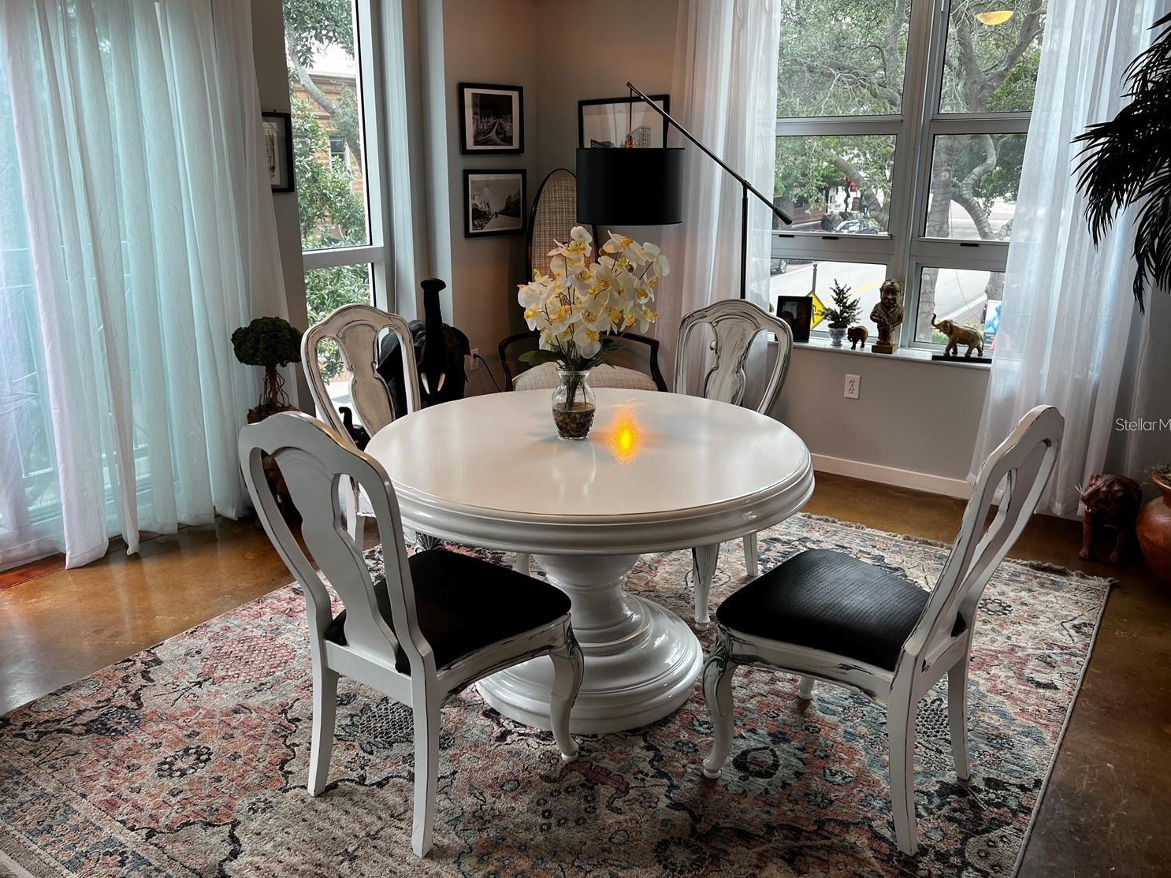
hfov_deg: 63.4
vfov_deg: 49.7
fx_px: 947
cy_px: 424
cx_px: 559
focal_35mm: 28
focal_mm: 5.7
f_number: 1.5
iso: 64
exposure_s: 1/120
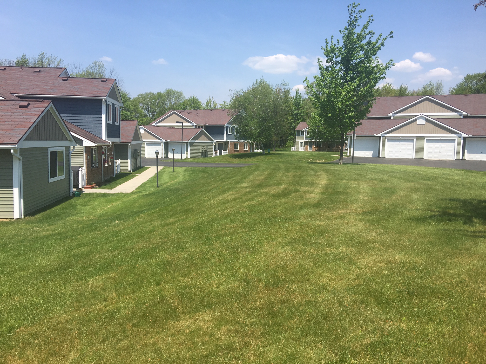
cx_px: 243
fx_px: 407
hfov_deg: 61.7
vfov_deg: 48.2
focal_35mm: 29
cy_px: 182
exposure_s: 1/1570
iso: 25
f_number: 2.2
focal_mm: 4.15
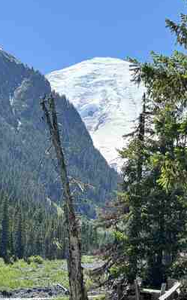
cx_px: 207
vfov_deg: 21.6
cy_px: 190
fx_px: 782
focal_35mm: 96
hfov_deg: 13.4
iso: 64
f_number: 1.78
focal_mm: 6.76
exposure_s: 1/1339
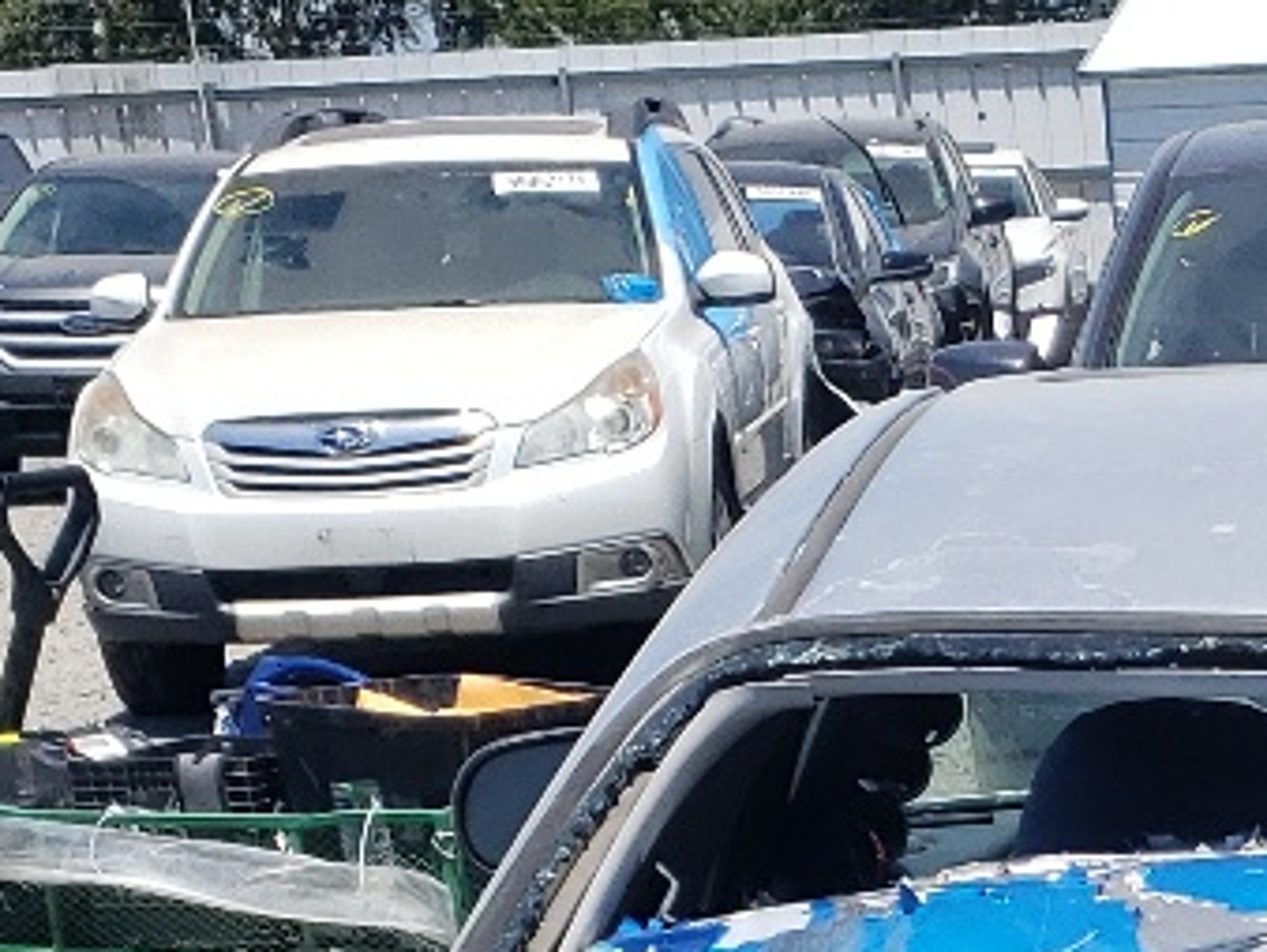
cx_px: 1713
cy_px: 2129
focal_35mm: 123
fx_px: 4505
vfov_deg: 10.7
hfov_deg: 15.2
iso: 50
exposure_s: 1/3333
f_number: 1.5
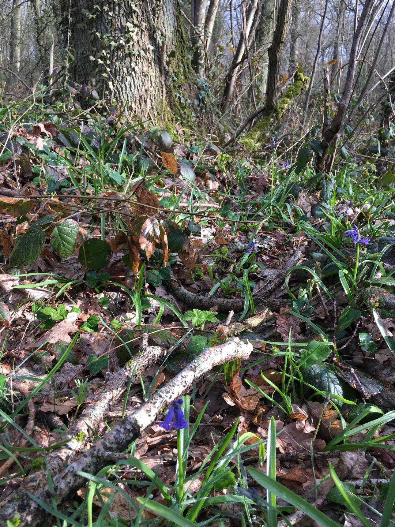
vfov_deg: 61.7
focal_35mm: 29
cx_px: 198
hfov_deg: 48.2
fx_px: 441
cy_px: 264
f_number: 2.2
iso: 25
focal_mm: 4.15
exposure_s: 1/166
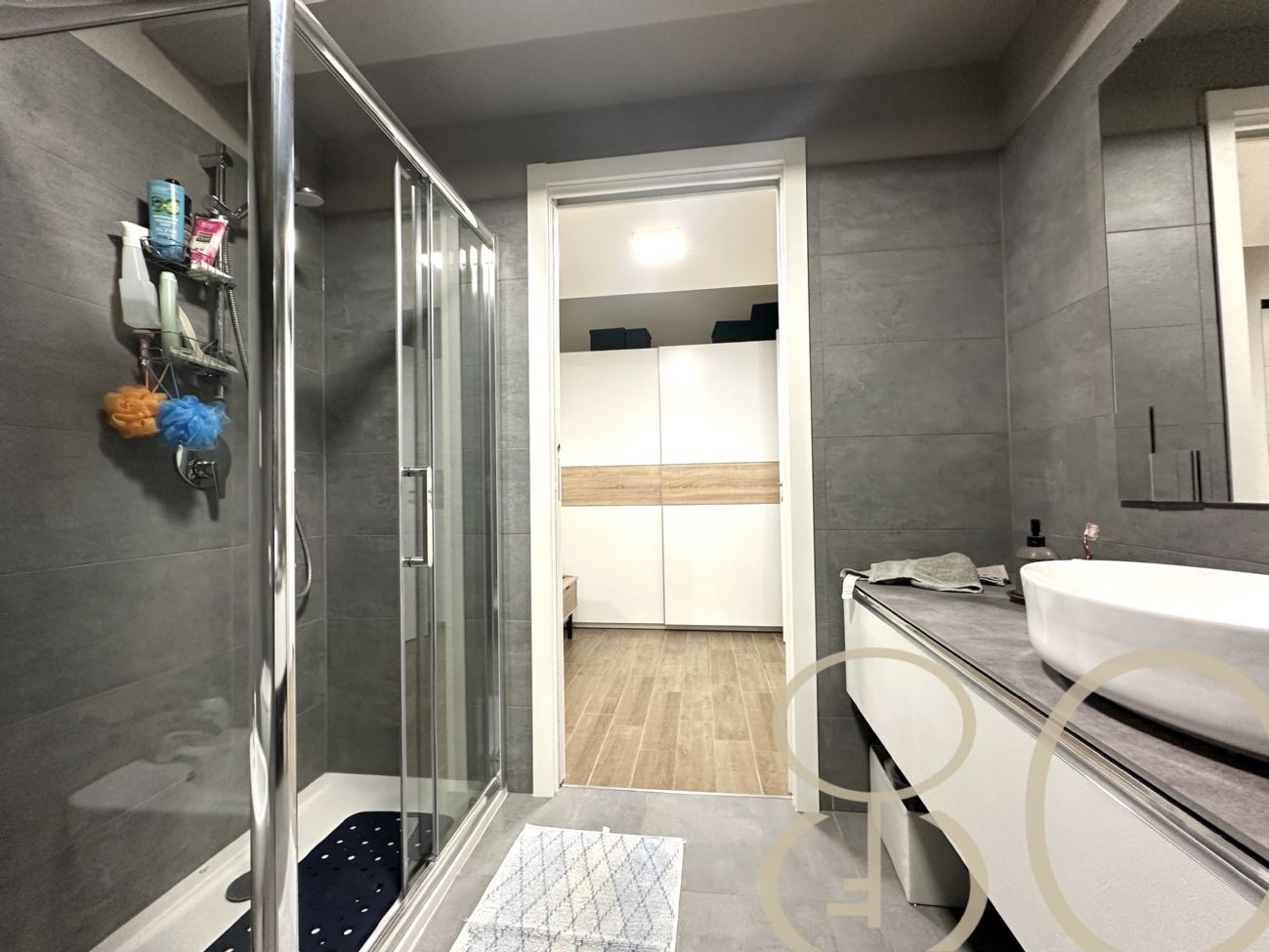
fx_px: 513
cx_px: 634
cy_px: 476
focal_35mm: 14
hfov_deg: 102.0
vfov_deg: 85.7
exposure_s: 1/50
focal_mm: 2.22
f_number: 2.2
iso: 200
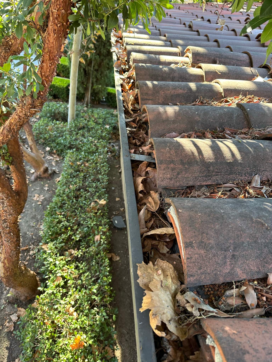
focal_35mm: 24
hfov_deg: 56.8
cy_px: 181
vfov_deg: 71.6
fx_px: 251
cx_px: 136
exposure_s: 1/132
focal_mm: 6.86
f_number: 1.78
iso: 100
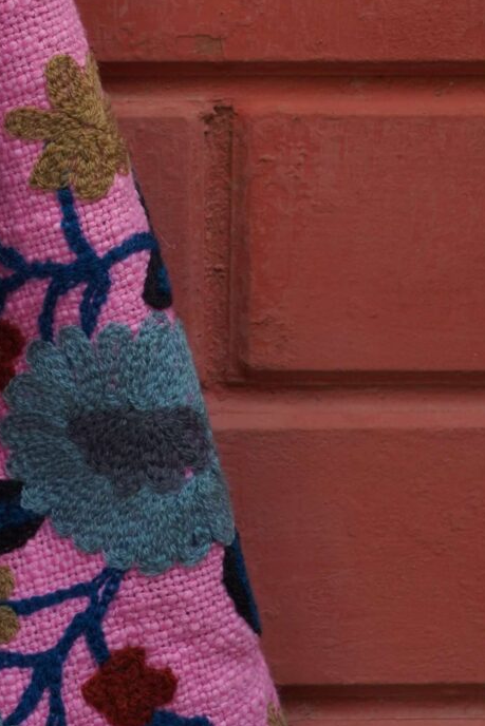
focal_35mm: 186
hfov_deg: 7.2
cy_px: -165
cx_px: -306
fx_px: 3757
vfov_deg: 10.8
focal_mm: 50
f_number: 7.1
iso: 500
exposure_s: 1/160
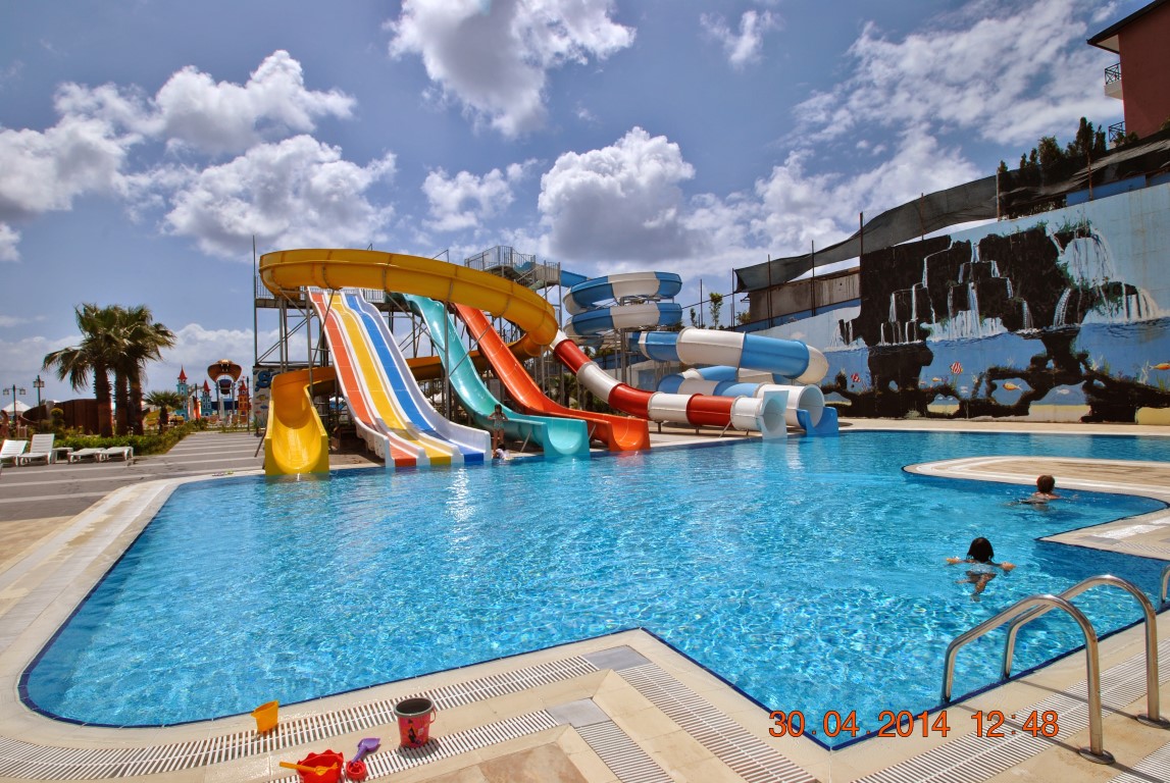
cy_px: 392
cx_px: 585
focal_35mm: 20
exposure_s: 1/400
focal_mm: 13
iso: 100
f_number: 10
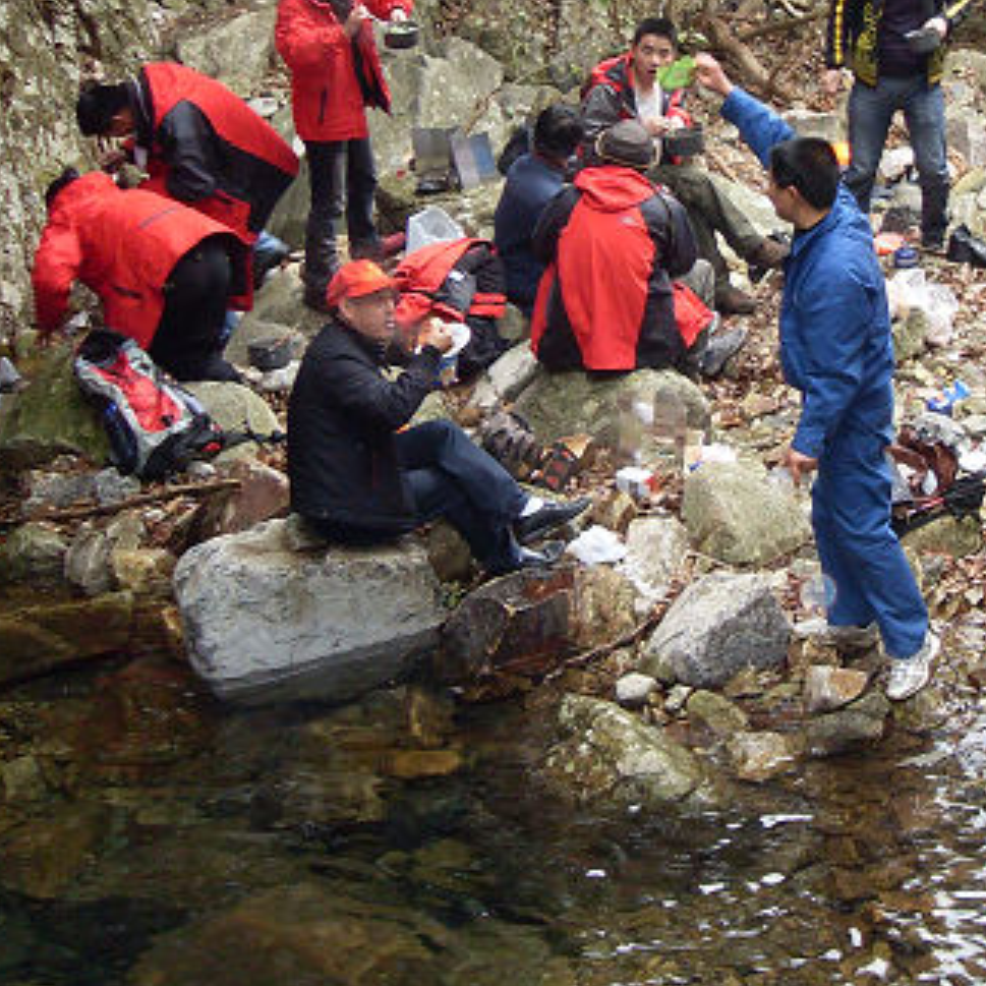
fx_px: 2610
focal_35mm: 81
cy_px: 250
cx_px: 1154
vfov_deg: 21.2
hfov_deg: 20.2
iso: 160
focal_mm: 6.3
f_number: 2.8
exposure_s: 1/45
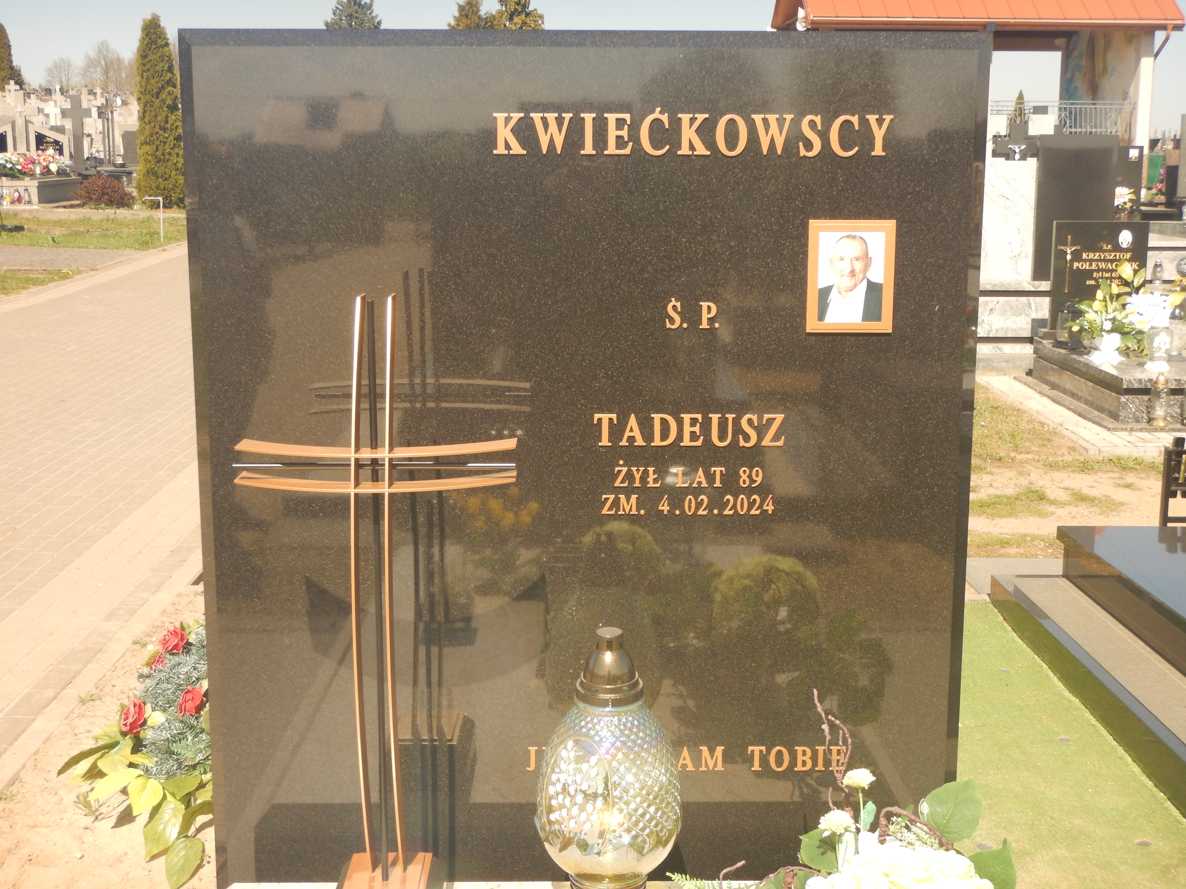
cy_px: 444
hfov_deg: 42.9
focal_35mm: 44
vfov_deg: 32.9
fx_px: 1508
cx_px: 593
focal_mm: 7.8
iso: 125
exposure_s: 1/400
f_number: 4.3
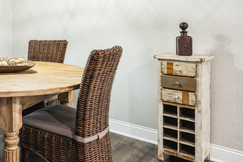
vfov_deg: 34.4
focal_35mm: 38
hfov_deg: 44.1
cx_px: 6
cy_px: 42
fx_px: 257
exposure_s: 1/2
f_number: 9
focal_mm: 17
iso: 320
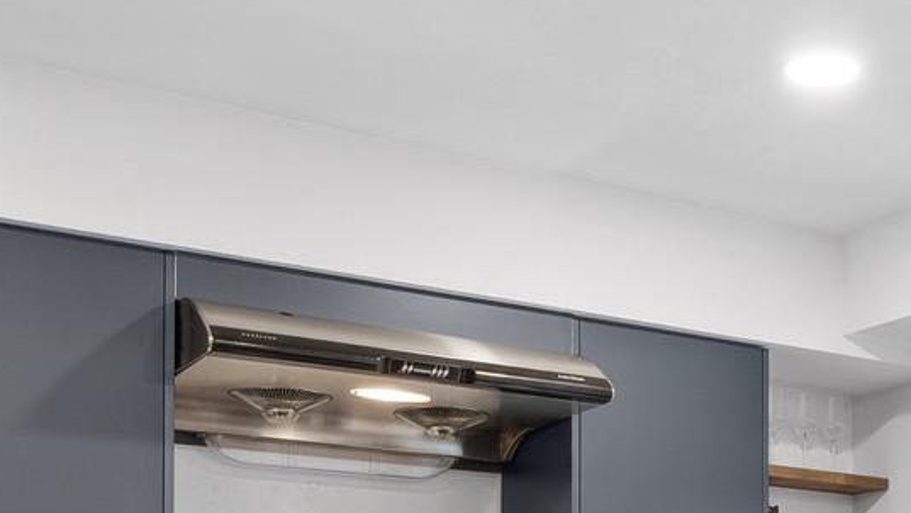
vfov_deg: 17.6
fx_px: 1546
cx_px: 762
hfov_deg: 31.7
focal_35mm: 64
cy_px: 679
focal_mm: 16
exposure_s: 1/6
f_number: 8
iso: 320
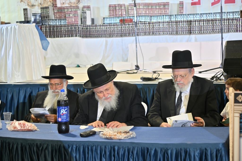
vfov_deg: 19.5
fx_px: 471
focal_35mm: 70
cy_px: 80
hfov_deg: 28.8
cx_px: 121
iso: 800
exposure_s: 1/160
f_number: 4
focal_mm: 70
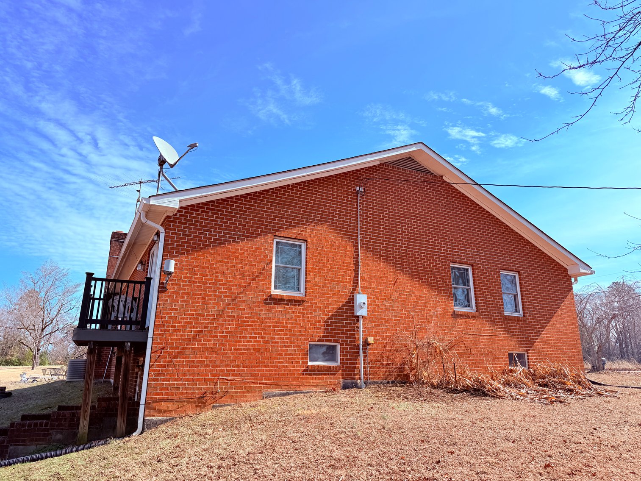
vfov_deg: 56.8
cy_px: 240
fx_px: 444
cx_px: 320
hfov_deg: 71.6
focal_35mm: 24
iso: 80
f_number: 1.78
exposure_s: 1/4673
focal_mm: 6.76
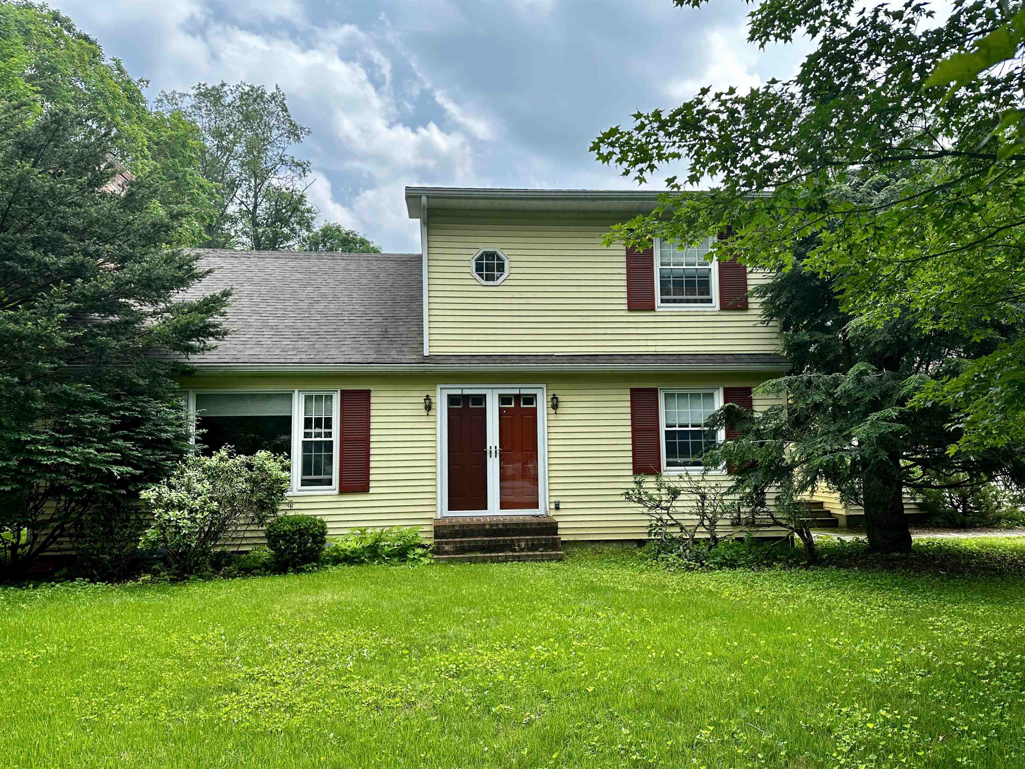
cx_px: 512
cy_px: 384
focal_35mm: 24
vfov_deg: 56.8
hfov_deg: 71.6
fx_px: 711
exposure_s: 1/1779
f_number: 1.78
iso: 80
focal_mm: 6.86
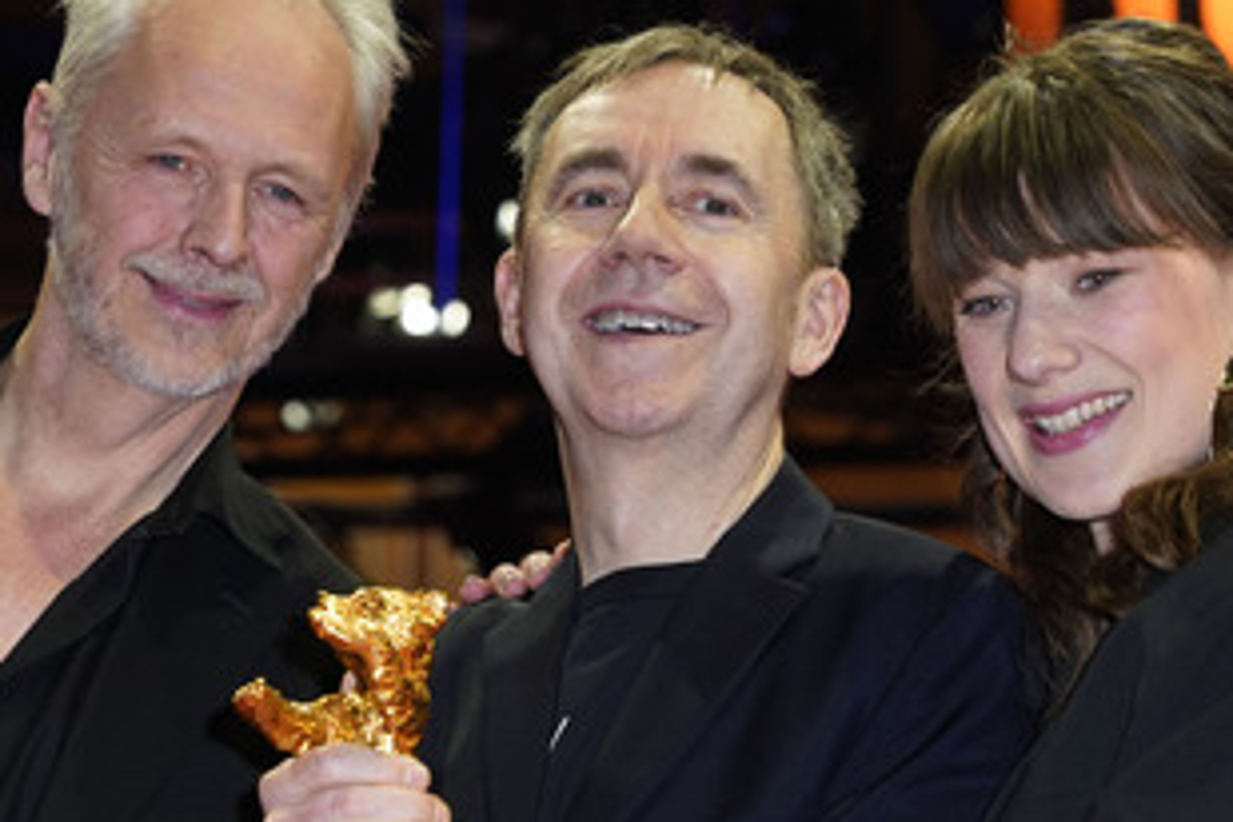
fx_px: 4692
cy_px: 435
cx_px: 509
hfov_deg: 15.0
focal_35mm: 137
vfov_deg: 10.0
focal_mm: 94
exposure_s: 1/160
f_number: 6.3
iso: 1250
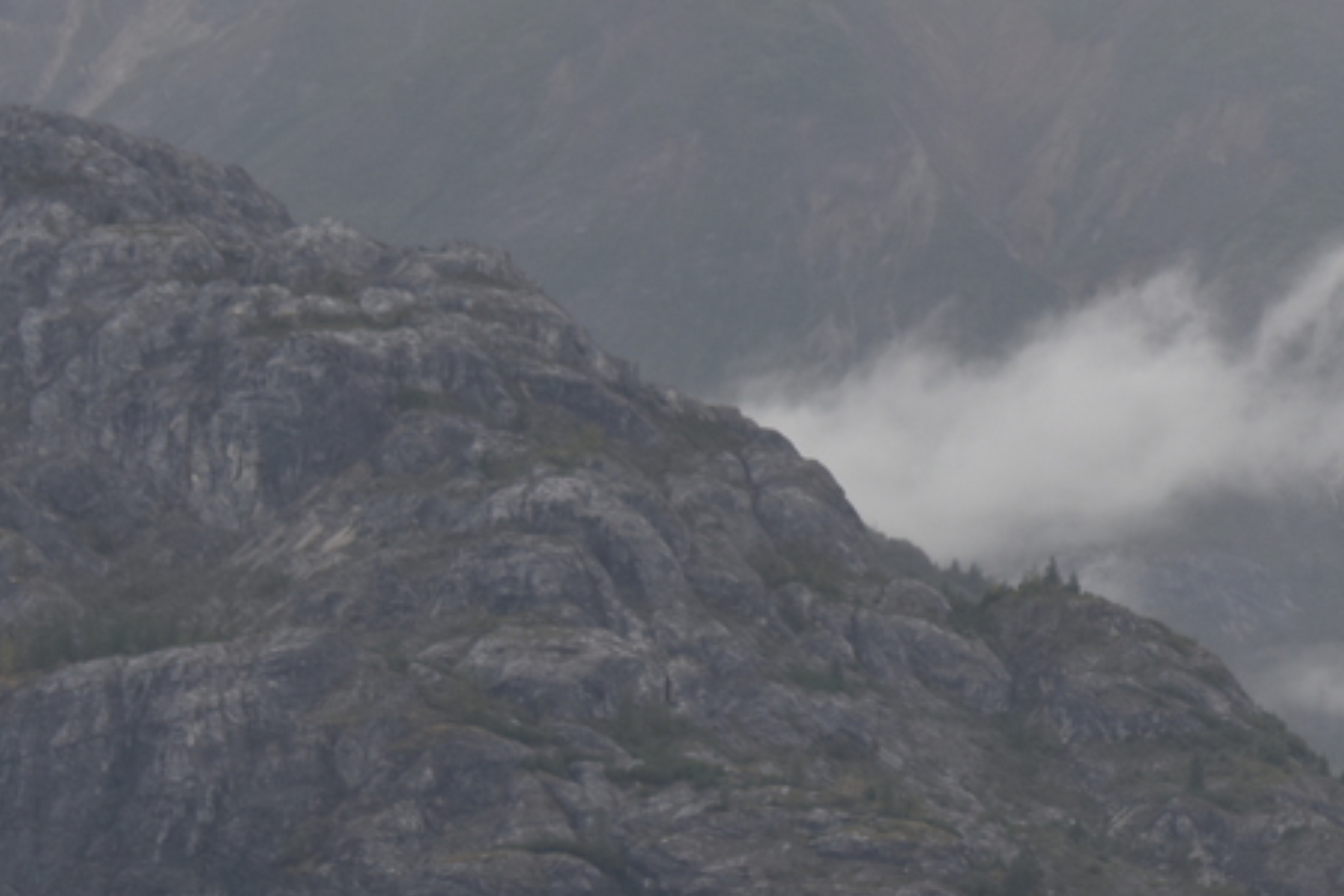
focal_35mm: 242
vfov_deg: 5.7
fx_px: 9034
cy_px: 302
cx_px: 1574
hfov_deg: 8.4
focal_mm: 85
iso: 280
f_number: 5
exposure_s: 1/200
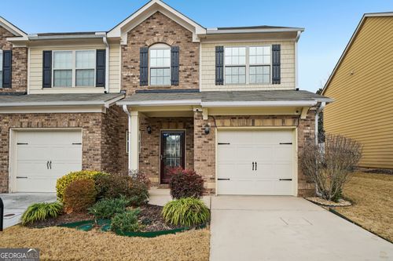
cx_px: 196
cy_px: 130
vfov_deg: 61.9
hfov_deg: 84.0
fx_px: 218
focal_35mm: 20
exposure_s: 1/80
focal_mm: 20
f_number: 8
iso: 100
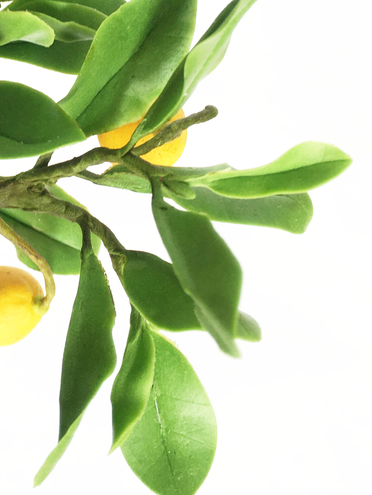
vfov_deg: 30.8
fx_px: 874
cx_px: -3
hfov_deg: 23.0
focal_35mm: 61
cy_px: 92
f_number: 2.2
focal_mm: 4.15
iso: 32
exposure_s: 1/50
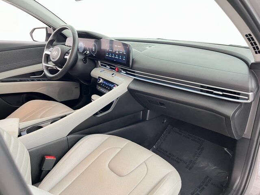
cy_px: 98
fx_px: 195
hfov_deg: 67.3
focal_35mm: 26
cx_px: 130
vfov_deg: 53.1
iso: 400
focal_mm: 5.1
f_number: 1.6
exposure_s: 1/40
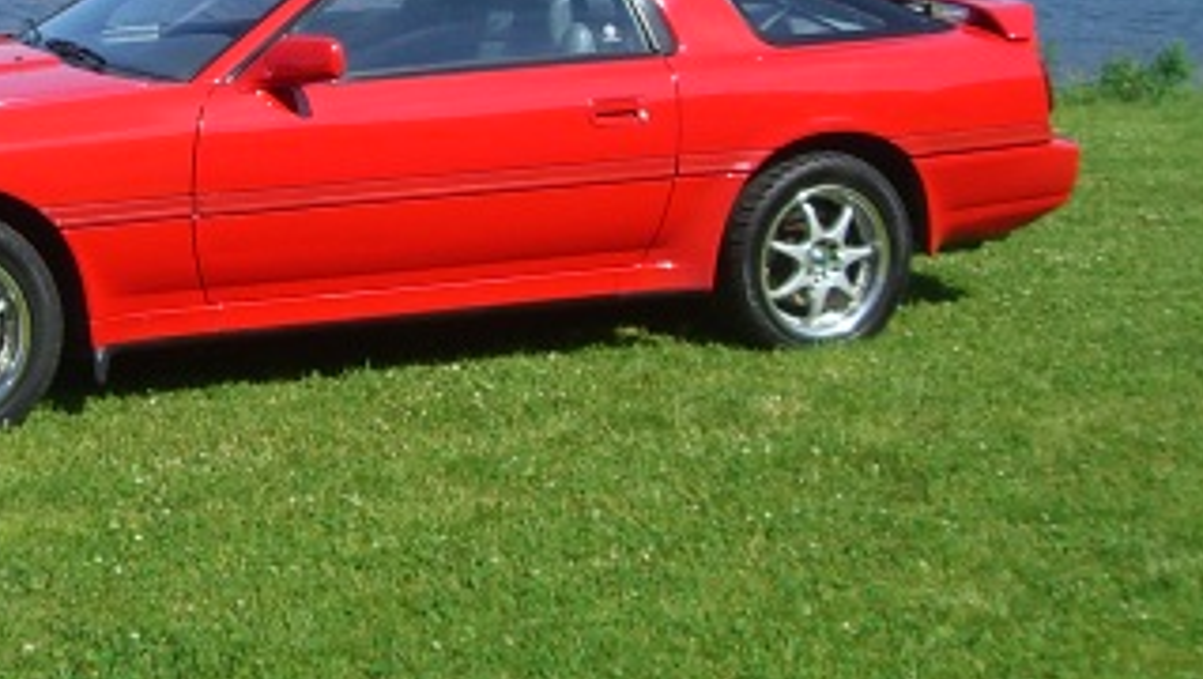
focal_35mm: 83
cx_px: 309
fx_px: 2650
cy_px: 94
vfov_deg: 14.5
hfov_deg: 25.3
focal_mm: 6.2
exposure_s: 1/500
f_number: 4.3
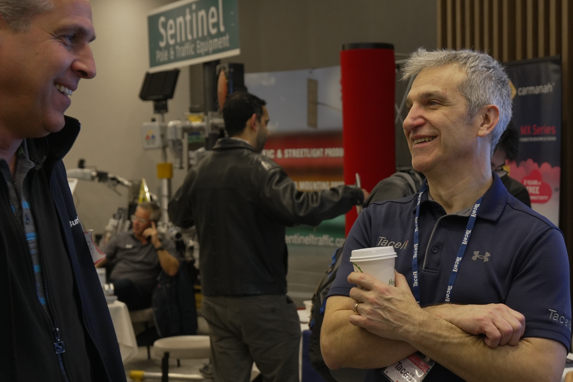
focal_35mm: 77
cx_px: 364
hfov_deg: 26.2
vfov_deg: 17.7
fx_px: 1225
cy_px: 224
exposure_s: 1/100
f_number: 3.5
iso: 800
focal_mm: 32
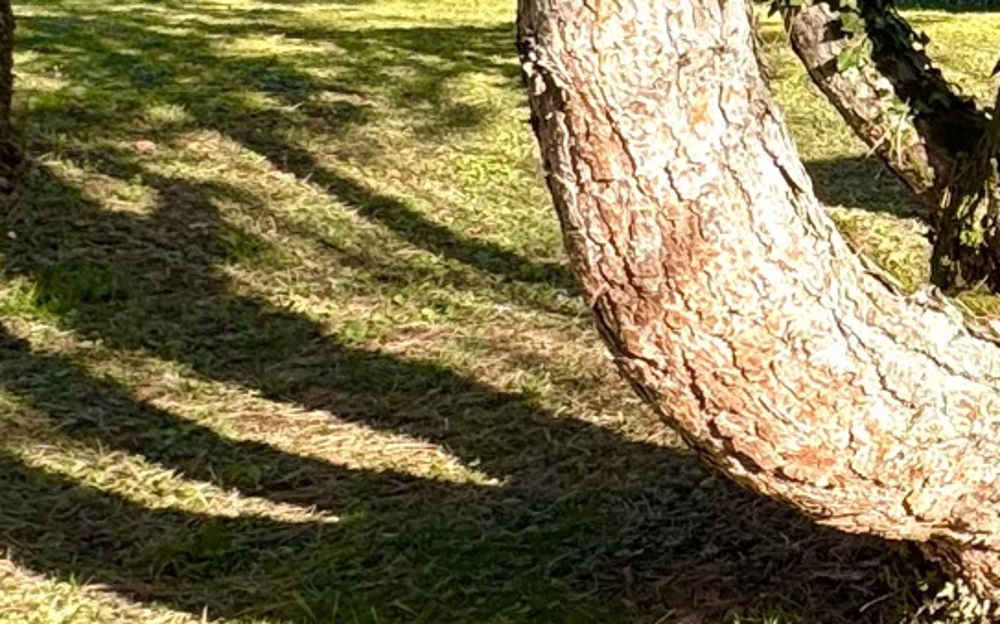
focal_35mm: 70
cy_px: -326
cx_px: 1836
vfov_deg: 16.8
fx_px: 1907
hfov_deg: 20.2
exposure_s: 1/291
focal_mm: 2.22
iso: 40
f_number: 2.2
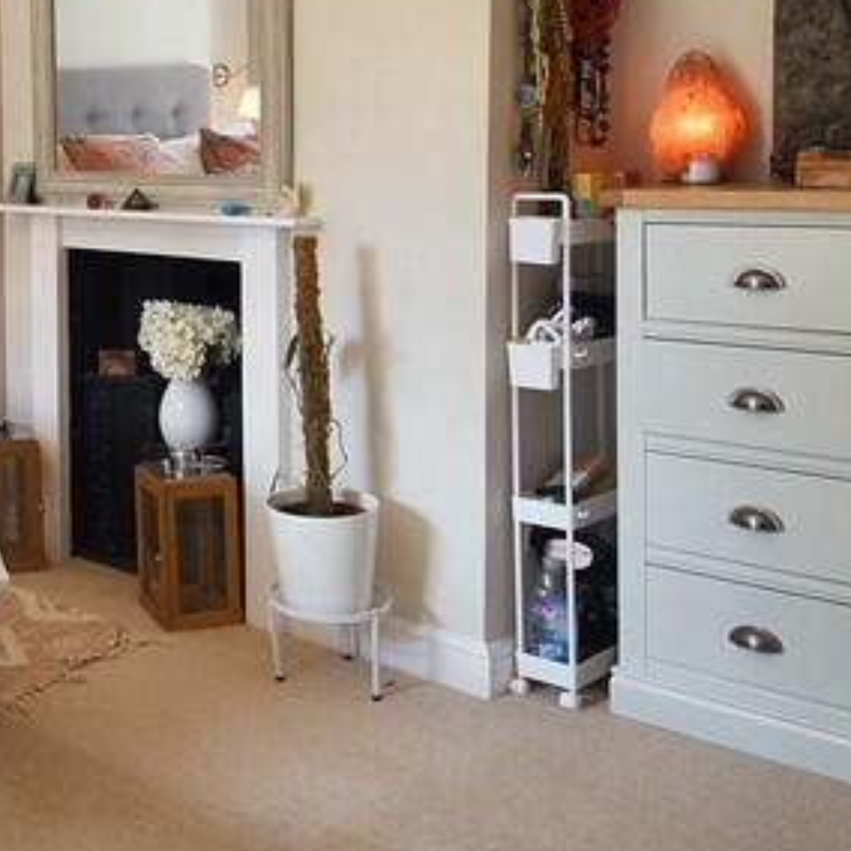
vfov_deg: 36.0
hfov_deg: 30.9
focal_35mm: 46
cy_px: 217
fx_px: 1279
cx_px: -177
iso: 100
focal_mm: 10
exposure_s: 1/40
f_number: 4.5
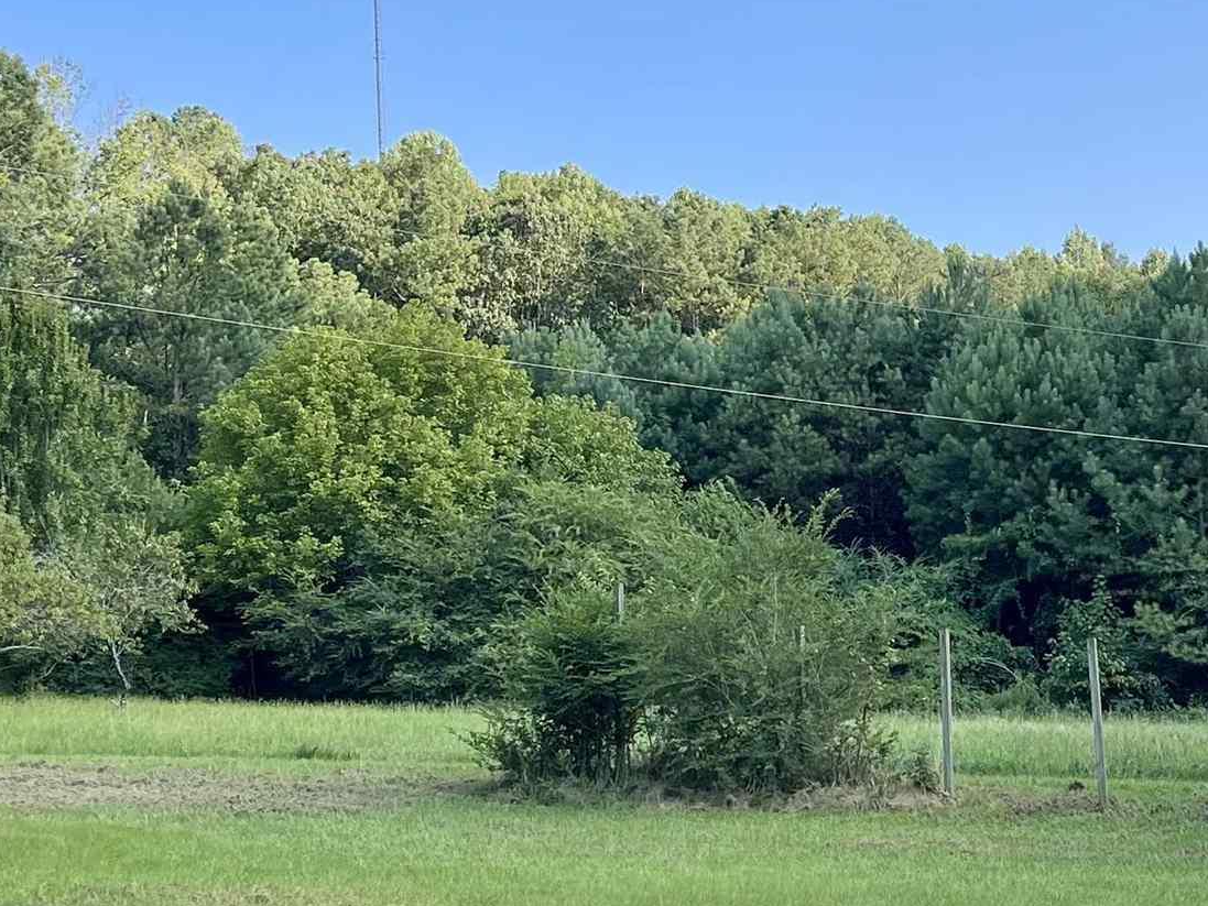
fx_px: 2443
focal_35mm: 70
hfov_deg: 27.5
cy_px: 504
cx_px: 858
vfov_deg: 21.0
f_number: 1.6
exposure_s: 1/1370
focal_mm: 5.1
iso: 32
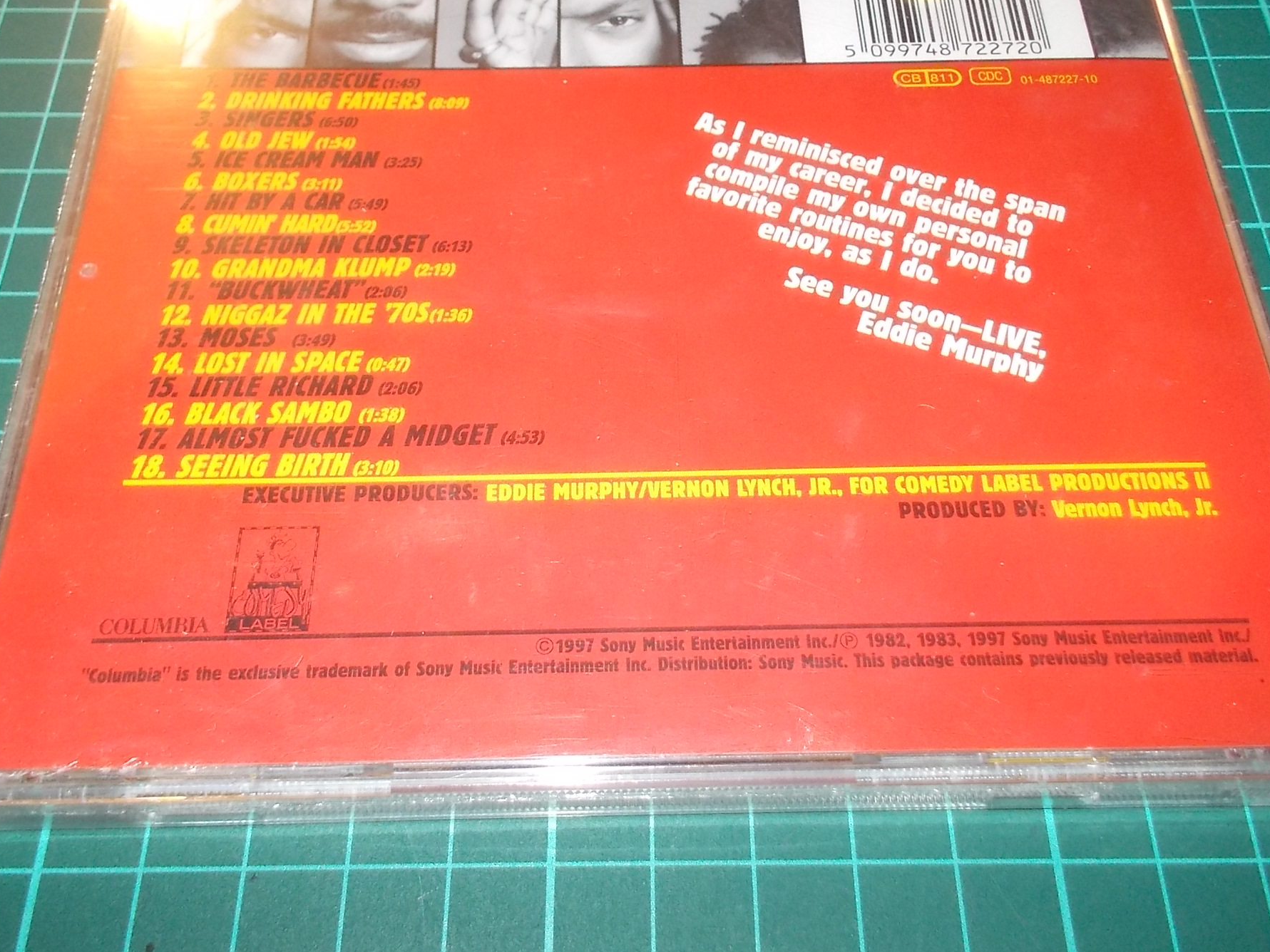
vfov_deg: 38.5
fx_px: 1358
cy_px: 378
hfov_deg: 50.1
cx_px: 640
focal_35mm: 37
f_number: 3.3
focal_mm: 4.1
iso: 200
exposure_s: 1/30
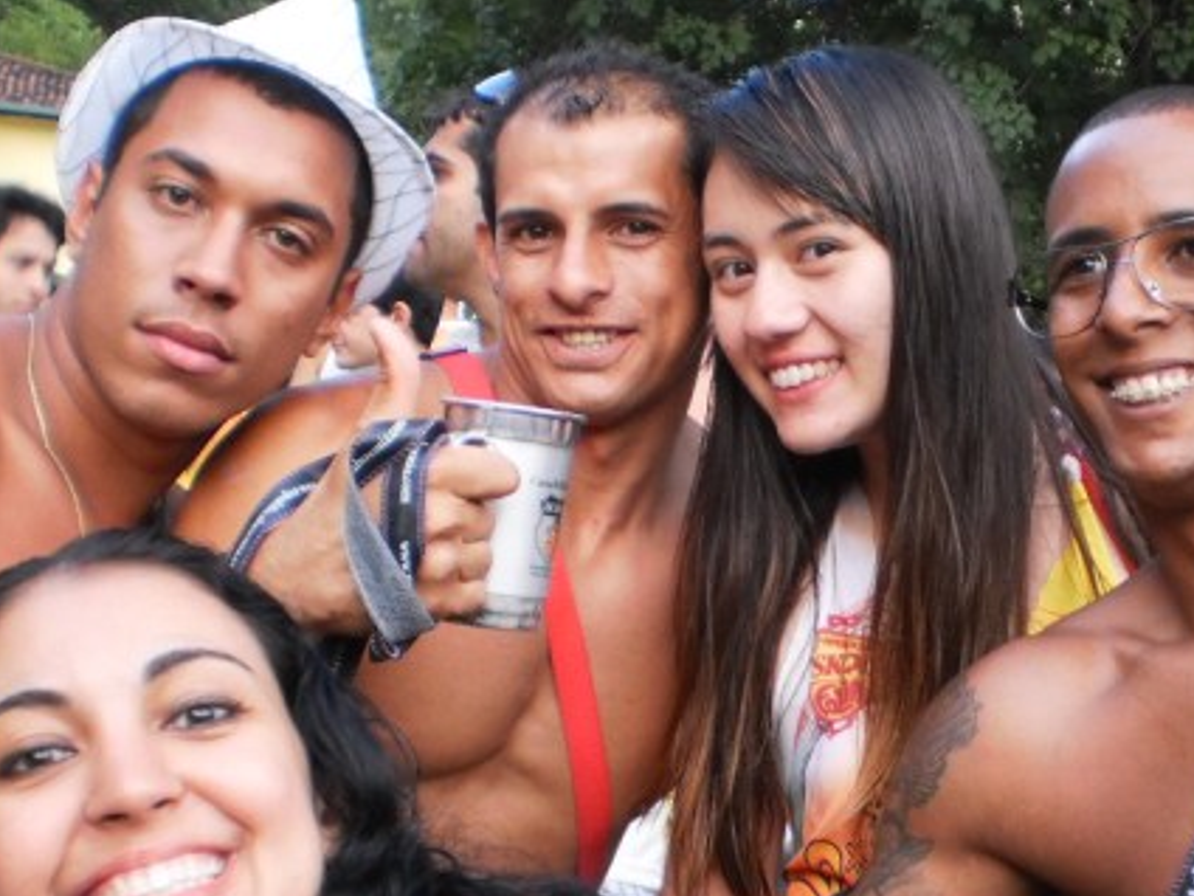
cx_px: 777
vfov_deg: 21.6
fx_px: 2346
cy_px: 527
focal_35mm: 68
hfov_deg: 28.4
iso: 125
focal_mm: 6.3
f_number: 3.1
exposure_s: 1/30
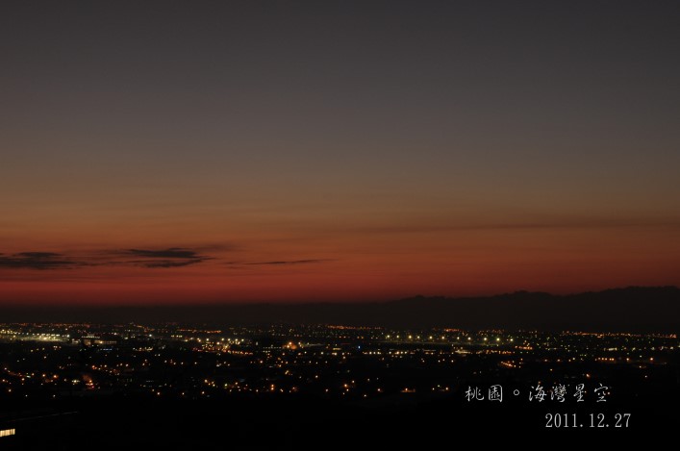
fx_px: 1132
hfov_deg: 33.4
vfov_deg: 22.5
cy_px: 226
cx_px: 340
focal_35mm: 60
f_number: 8
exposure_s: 1.6
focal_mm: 40
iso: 400
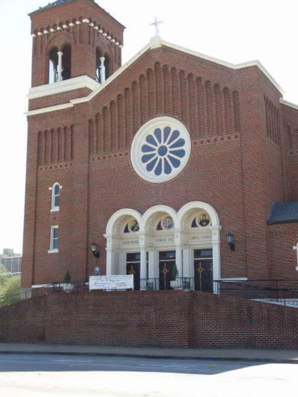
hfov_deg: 22.6
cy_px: 193
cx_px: 158
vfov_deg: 29.8
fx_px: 746
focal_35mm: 65
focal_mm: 8.3
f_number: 4.1
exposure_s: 1/200
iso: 80
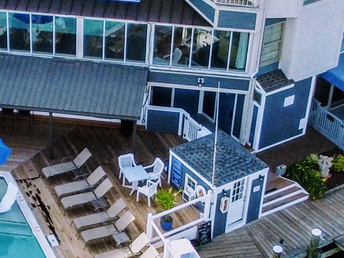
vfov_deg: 14.3
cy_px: 189
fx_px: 1024
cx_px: 55
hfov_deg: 18.8
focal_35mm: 103
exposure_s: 1/800
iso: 200
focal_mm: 3.61
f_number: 2.8
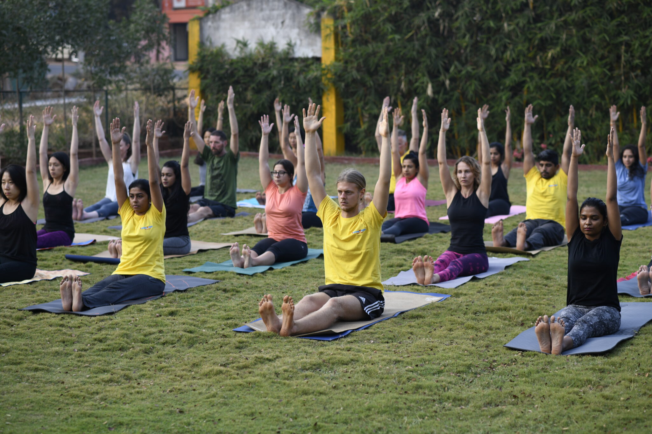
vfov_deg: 16.1
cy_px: 217
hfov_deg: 23.9
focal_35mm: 85
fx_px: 1539
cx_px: 326
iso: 250
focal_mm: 85
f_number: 3.5
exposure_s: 1/400
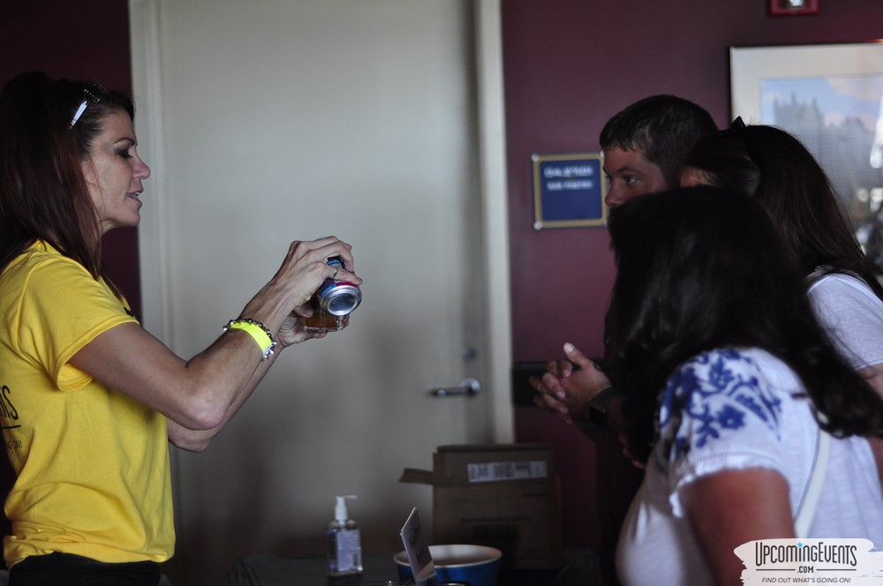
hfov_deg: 27.0
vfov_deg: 18.1
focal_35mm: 75
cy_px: 293
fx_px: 1837
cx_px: 442
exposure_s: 1/80
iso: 400
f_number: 1.8
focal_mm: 50
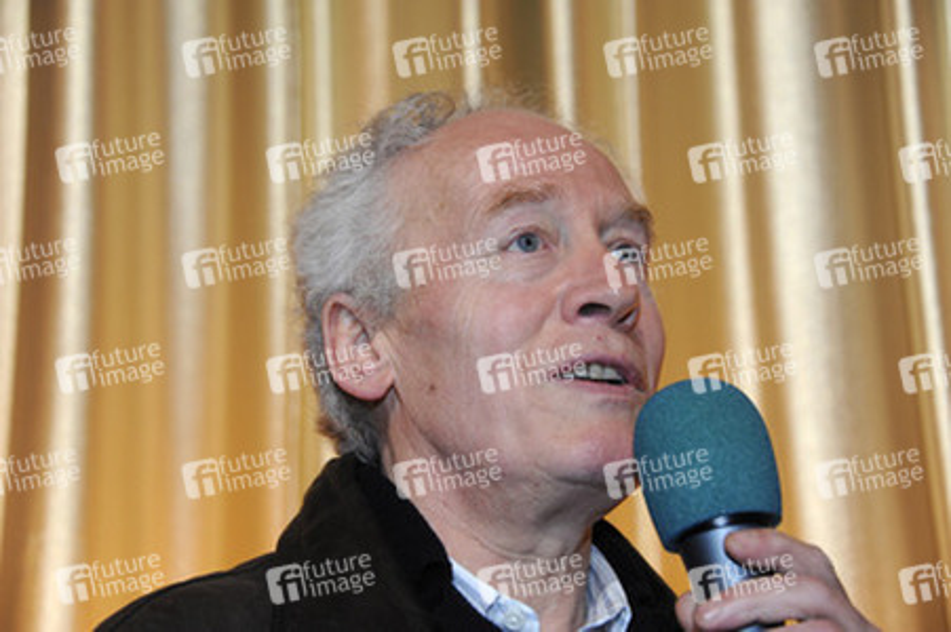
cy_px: 316
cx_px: 476
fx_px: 2376
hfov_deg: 22.6
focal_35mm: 90
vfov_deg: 15.2
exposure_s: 1/50
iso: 1600
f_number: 5.6
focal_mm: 90
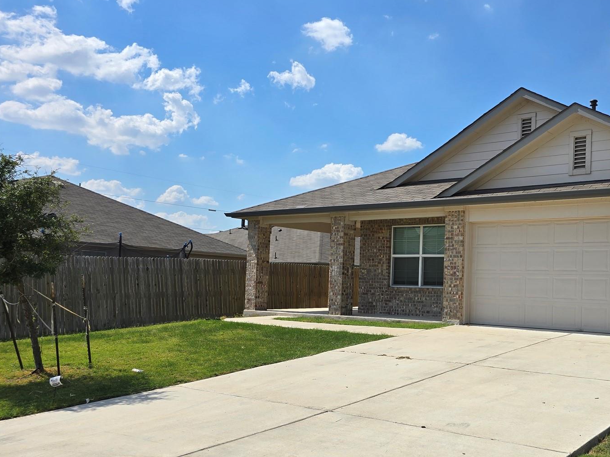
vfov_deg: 40.4
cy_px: 283
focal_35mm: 35
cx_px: 462
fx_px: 617
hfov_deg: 50.3
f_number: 1.7
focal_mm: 6.3
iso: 12
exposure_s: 1/1513
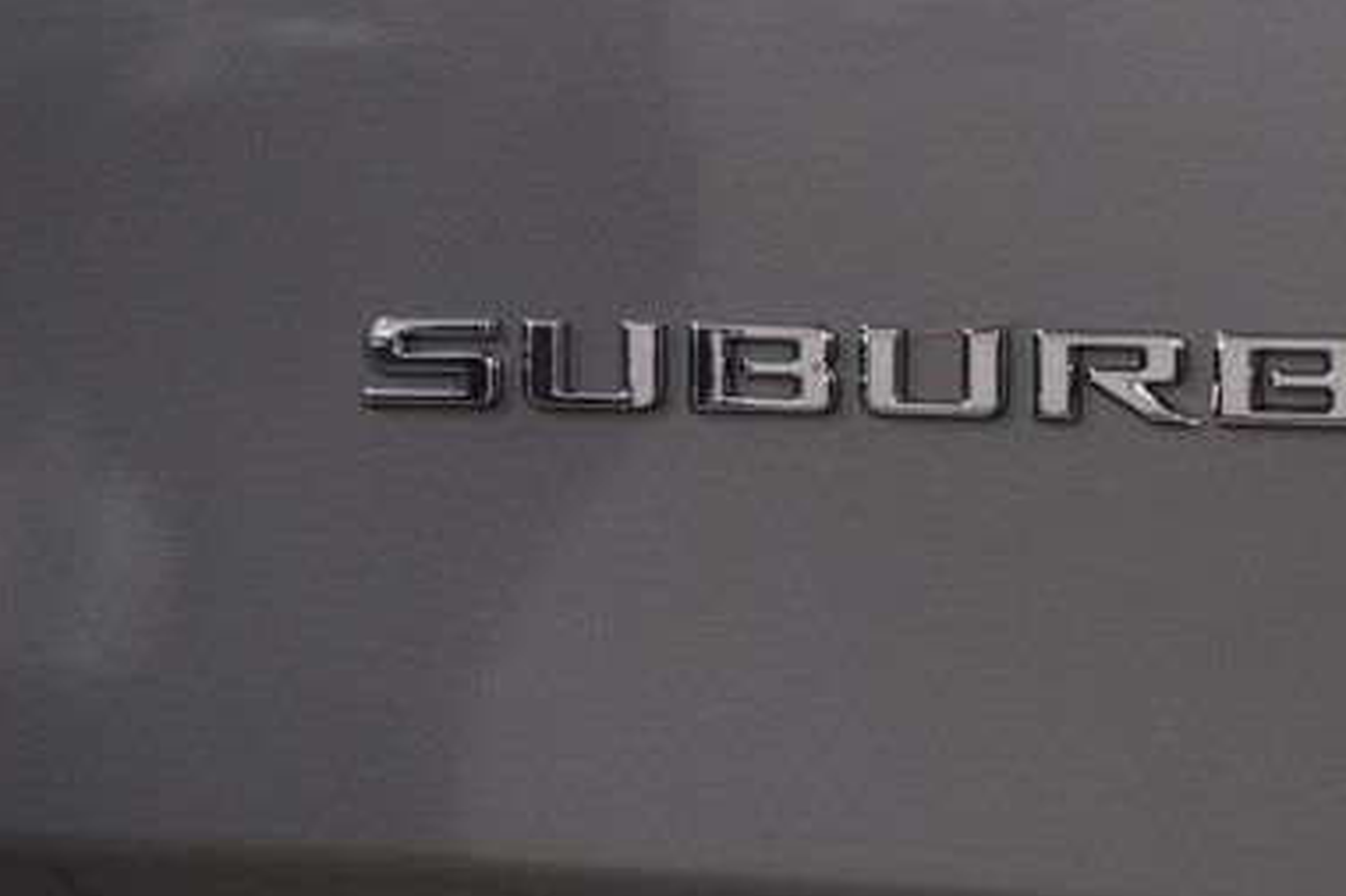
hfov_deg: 11.6
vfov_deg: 7.7
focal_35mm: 177
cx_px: 1095
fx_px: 6615
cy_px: 349
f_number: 4
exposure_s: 1/125
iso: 1600
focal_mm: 70
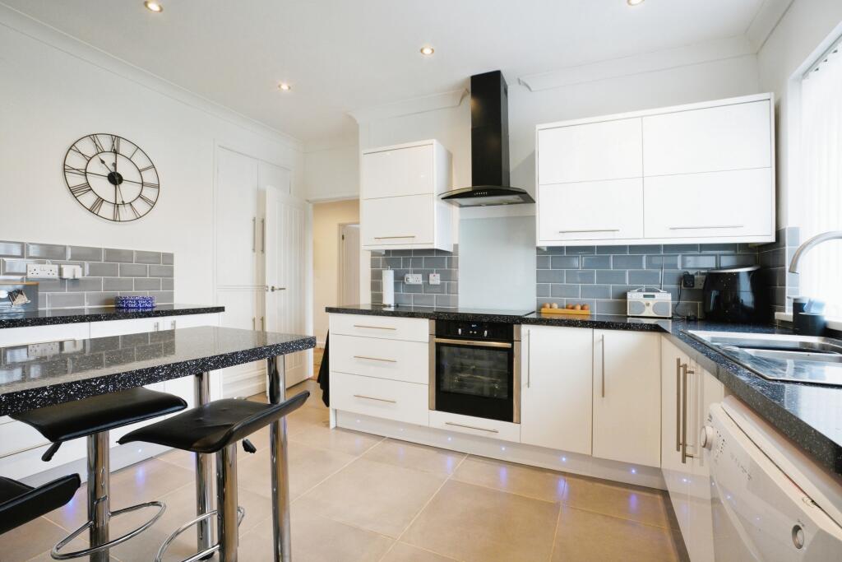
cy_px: 281
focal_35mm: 16
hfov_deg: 96.7
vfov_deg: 73.8
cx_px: 421
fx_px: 374
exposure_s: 1/30
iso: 2000
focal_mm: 16
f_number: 9
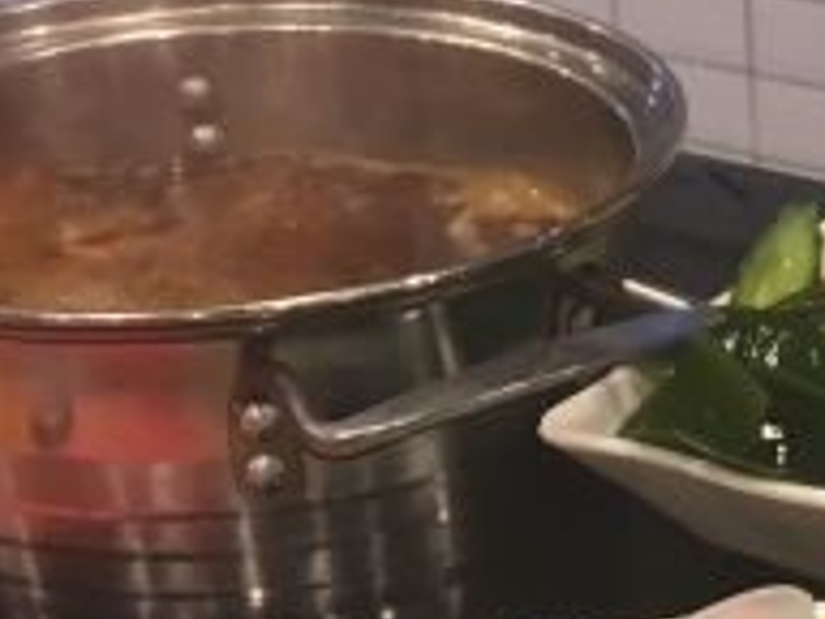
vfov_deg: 12.7
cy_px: 1111
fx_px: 2526
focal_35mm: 106
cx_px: 872
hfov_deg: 18.0
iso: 80
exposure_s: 1/33
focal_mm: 4.15
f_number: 2.2
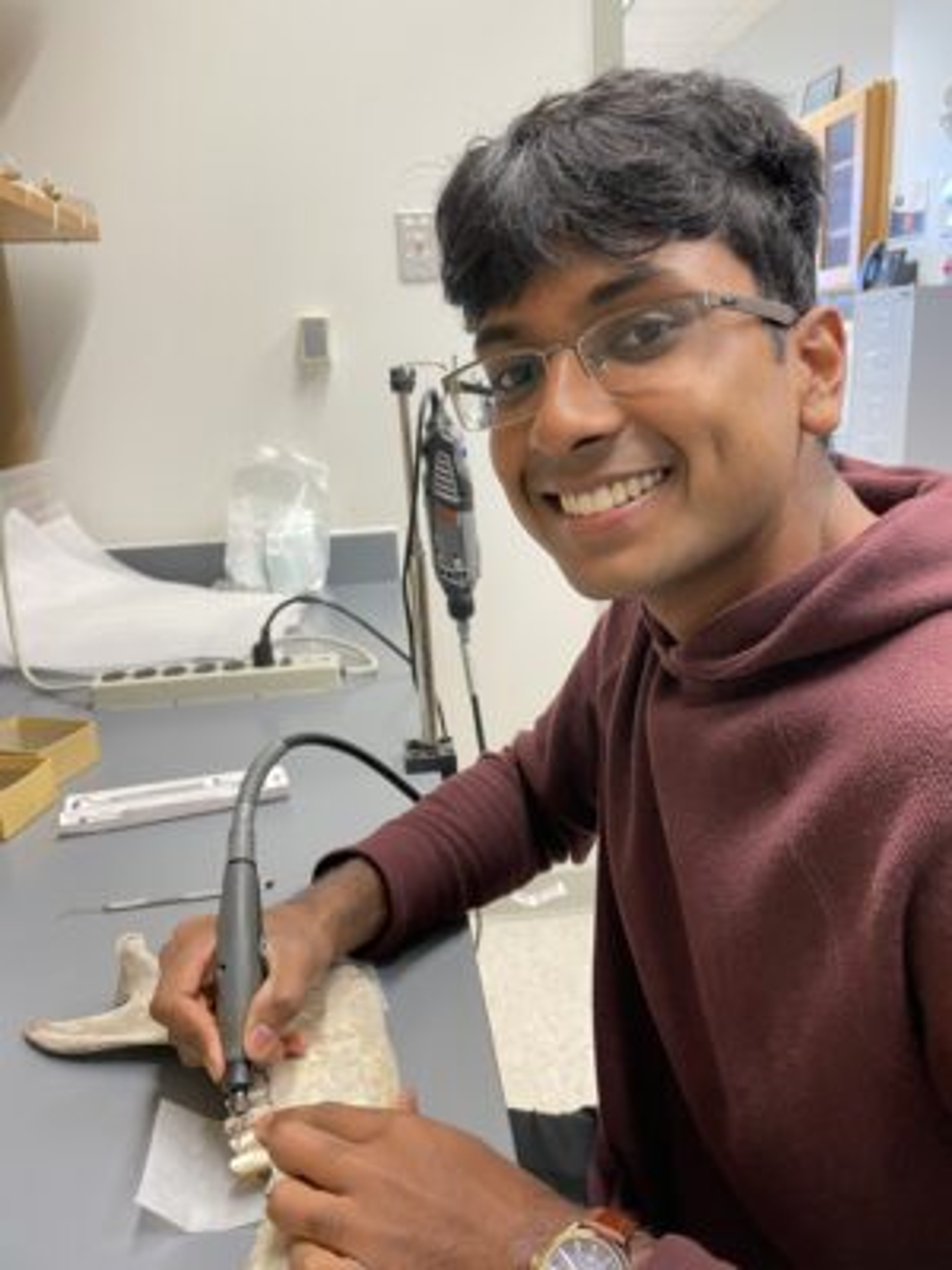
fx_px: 953
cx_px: 476
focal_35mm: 26
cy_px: 635
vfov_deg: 67.3
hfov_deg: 53.1
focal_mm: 4.2
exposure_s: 1/60
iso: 160
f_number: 1.6
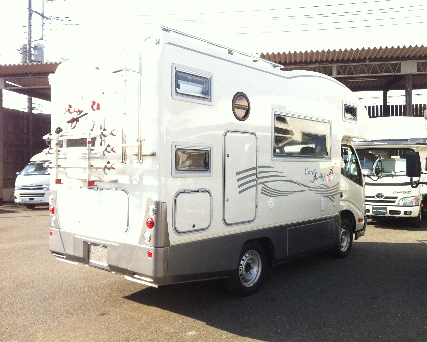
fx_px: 468
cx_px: 231
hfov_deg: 49.0
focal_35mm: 37
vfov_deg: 40.1
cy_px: 169
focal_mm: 3.85
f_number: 2.8
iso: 80
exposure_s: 1/408
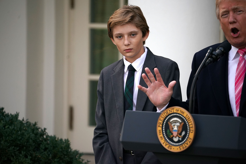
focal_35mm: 400
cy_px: 82
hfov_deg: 5.2
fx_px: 2733
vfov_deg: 3.4
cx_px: 123
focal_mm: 400
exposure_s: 1/2000
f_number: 5.6
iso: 1600
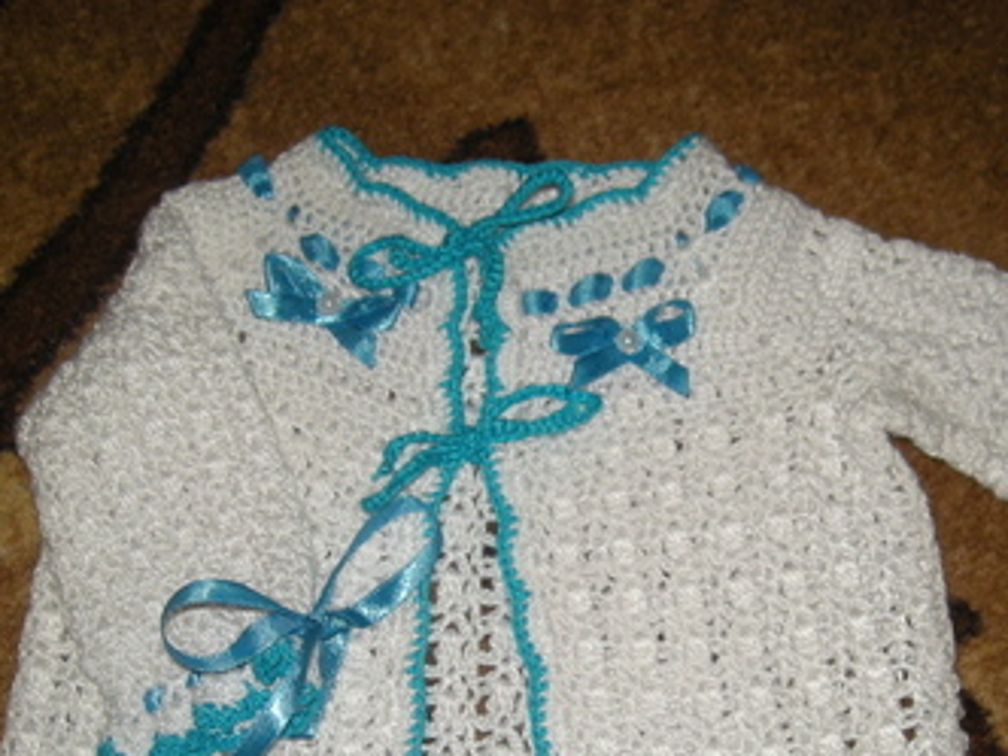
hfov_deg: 33.2
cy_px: 621
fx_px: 1689
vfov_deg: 24.8
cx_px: 592
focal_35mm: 58
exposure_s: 1/60
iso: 64
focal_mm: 5.7
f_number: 2.8
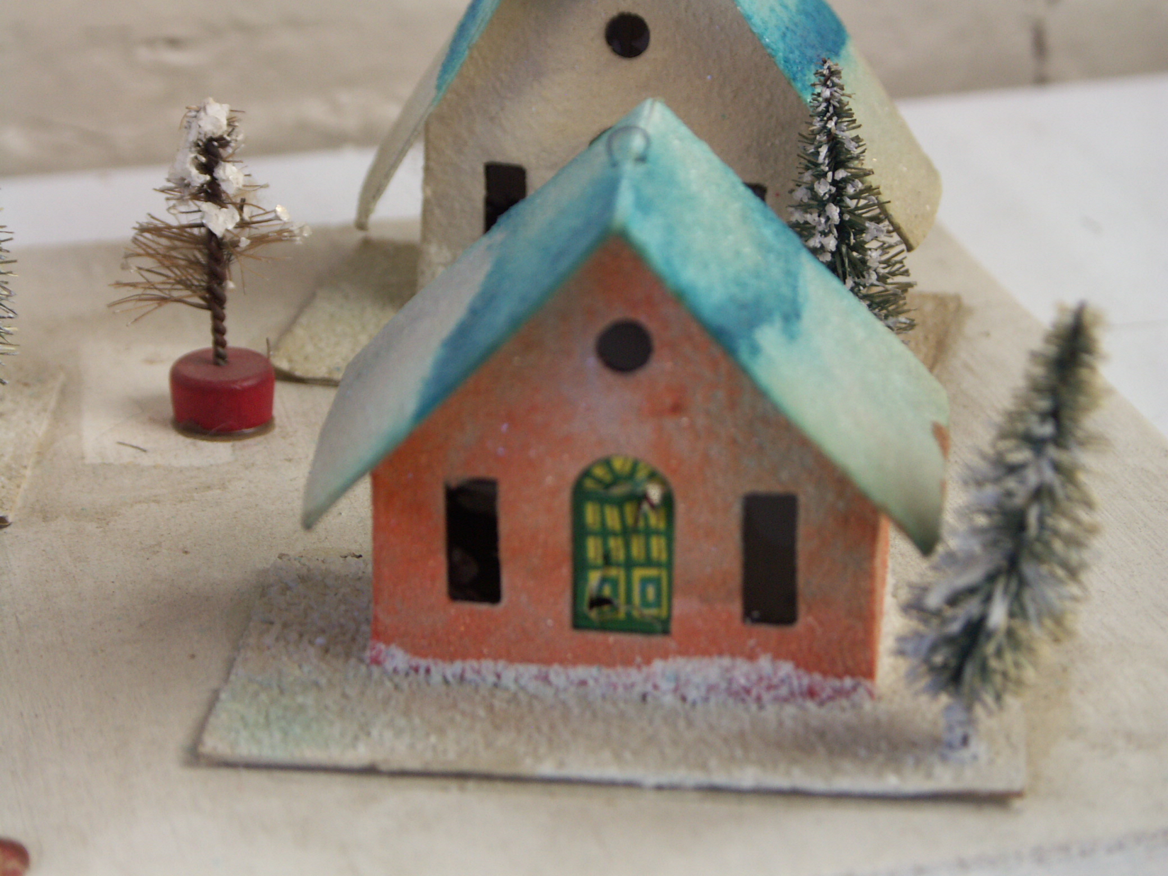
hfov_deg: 17.1
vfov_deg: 12.9
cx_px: 584
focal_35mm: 115
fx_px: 3880
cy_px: 438
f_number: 3.5
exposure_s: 1/50
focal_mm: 29.43
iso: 100
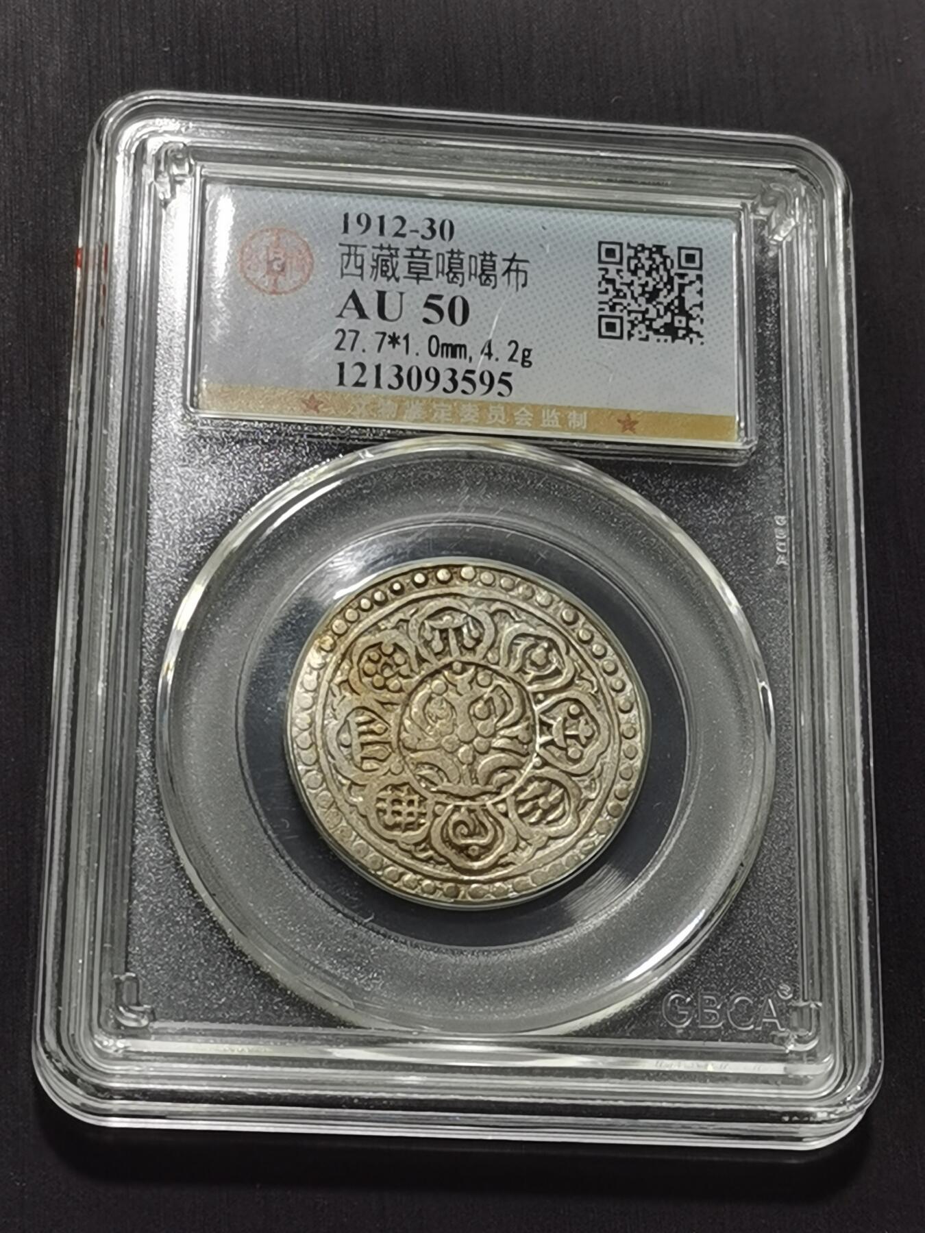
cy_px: 616
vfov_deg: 24.1
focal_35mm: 81
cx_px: 462
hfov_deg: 18.2
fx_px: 2886
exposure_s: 1/120
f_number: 1.8
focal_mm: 5.58
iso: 50
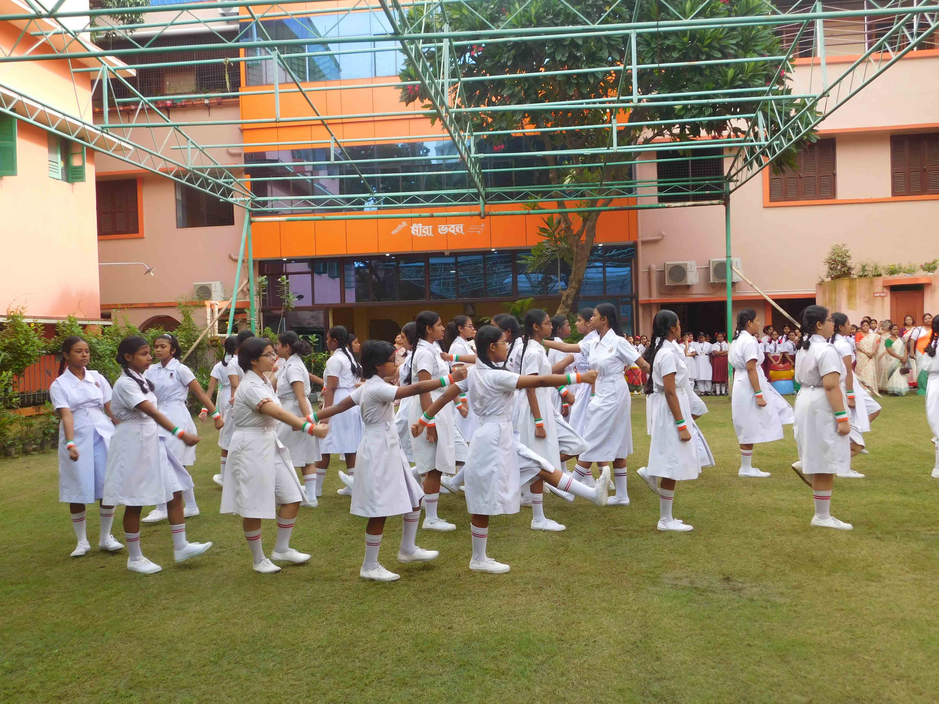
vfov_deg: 46.8
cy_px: 352
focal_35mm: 30
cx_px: 470
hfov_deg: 60.0
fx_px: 814
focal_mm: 5.3
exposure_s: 1/160
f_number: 3.2
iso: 125
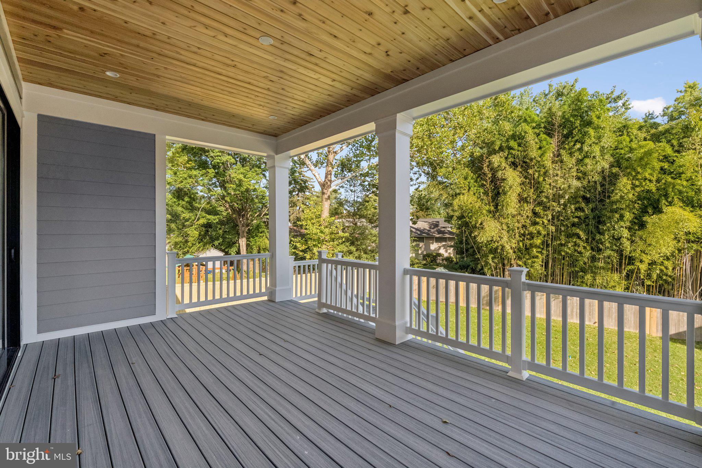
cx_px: 351
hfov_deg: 96.7
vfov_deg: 73.7
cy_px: 234
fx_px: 312
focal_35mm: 16
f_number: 11
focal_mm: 16
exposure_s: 1/320
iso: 400
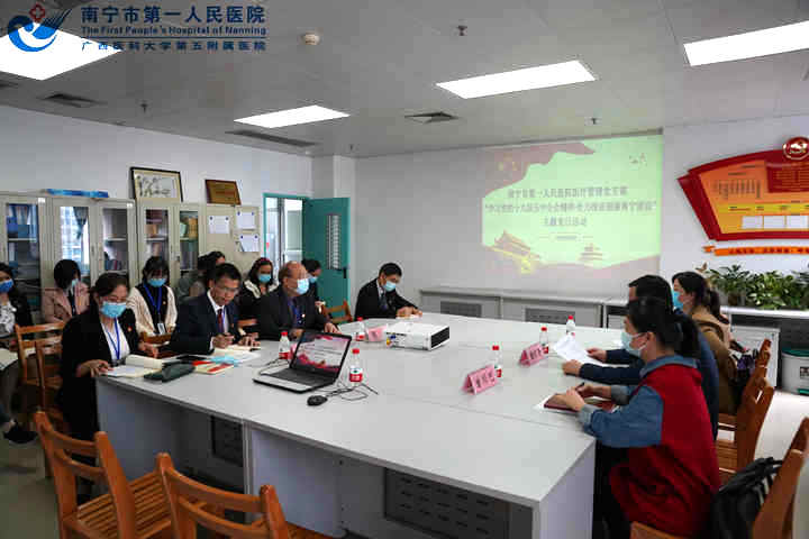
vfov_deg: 53.1
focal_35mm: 24
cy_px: 270
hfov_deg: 73.7
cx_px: 404
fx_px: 539
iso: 2000
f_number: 5
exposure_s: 1/125
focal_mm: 24
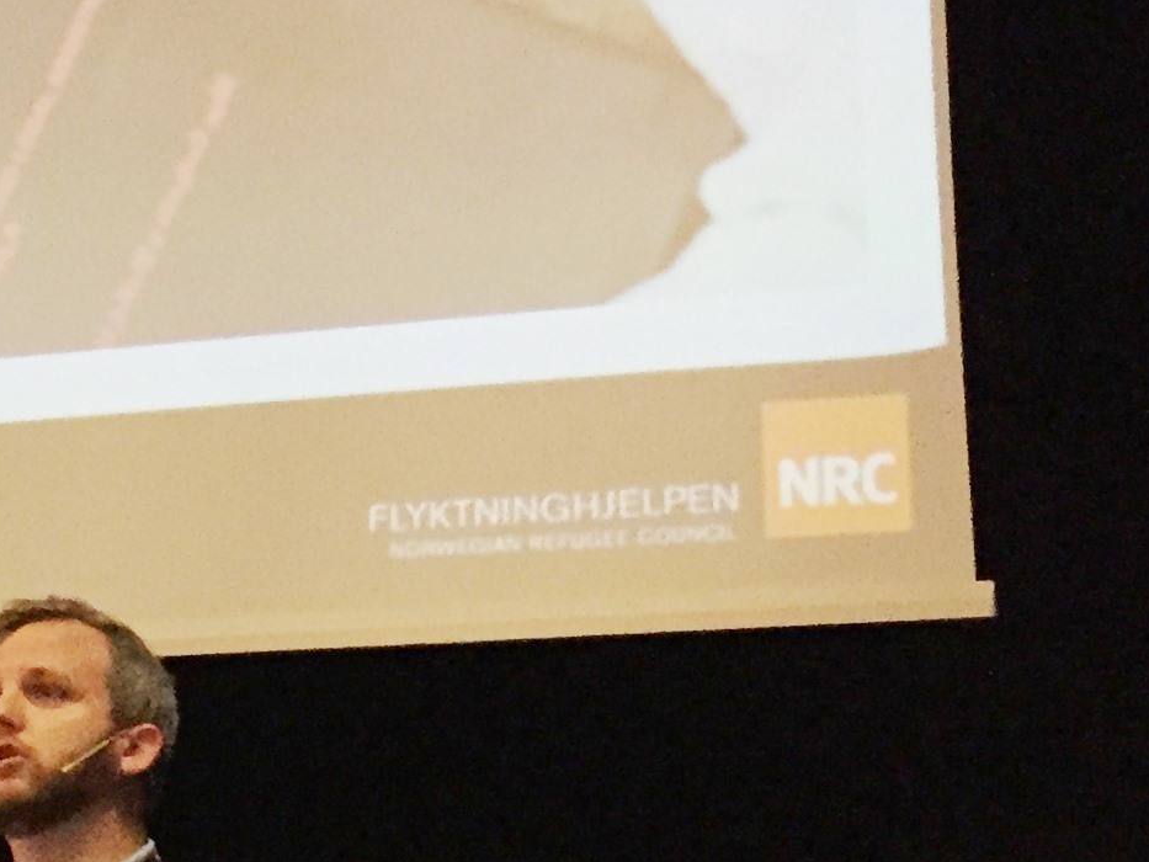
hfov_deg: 20.5
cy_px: 398
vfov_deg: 16.8
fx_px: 2921
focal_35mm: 88
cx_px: -293
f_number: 2.2
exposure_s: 1/17
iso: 320
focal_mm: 4.15
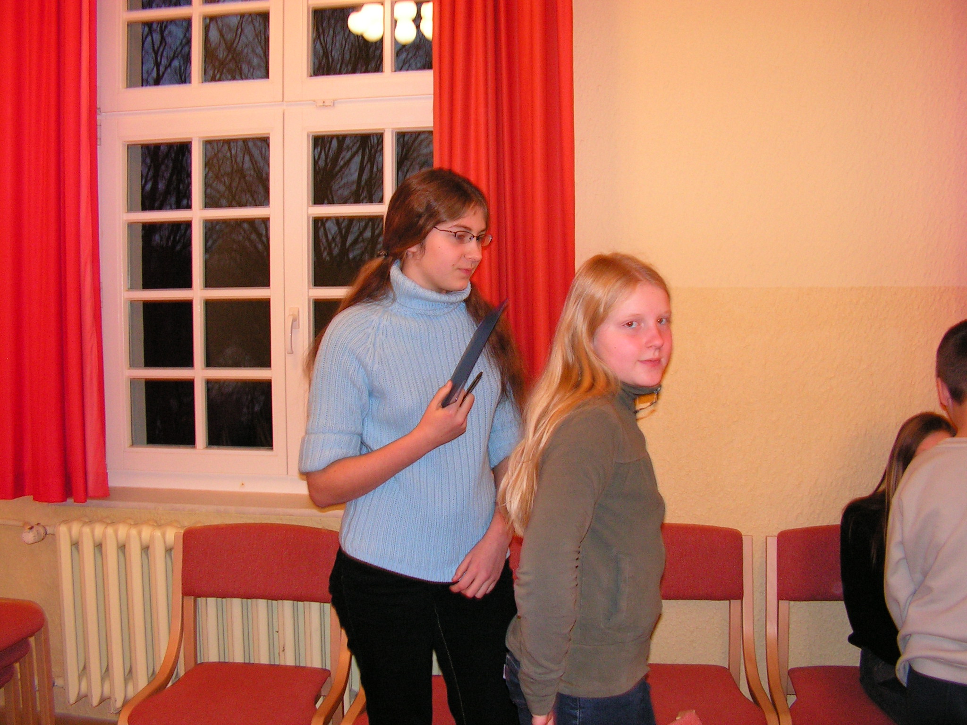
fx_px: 1006
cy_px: 362
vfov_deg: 39.7
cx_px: 484
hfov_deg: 51.4
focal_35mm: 36
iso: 200
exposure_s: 1/40
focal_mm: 6
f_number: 3.2
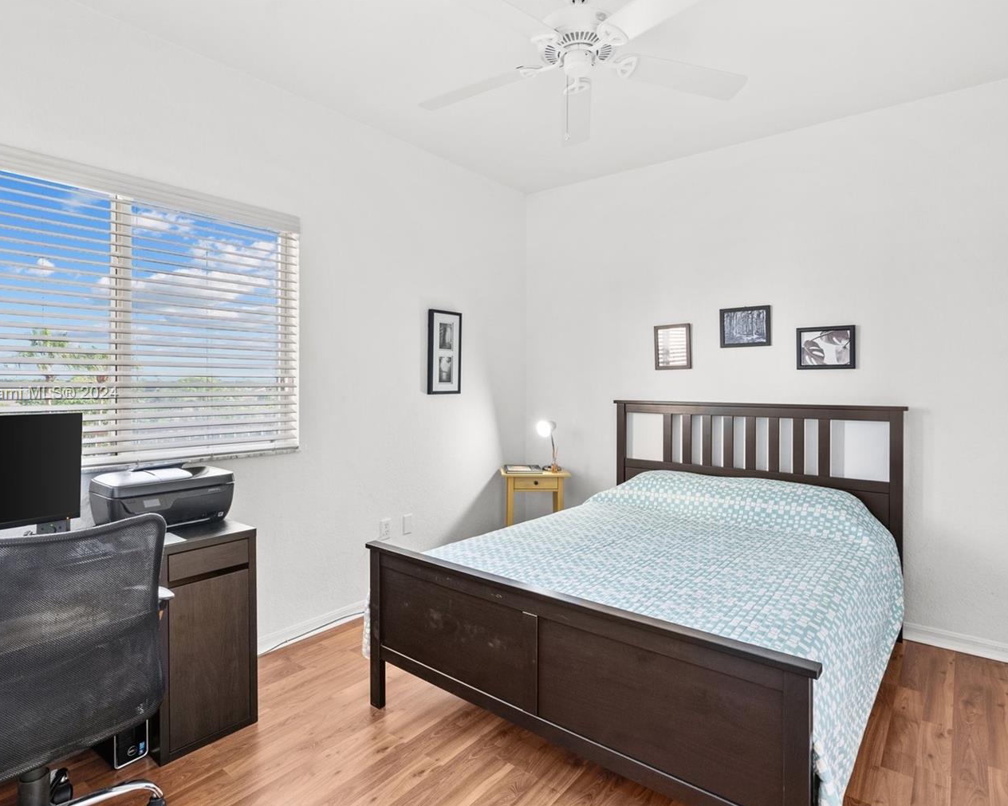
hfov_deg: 83.3
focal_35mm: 19
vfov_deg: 70.8
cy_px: 394
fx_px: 567
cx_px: 501
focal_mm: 16
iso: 320
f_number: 8
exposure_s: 1/6
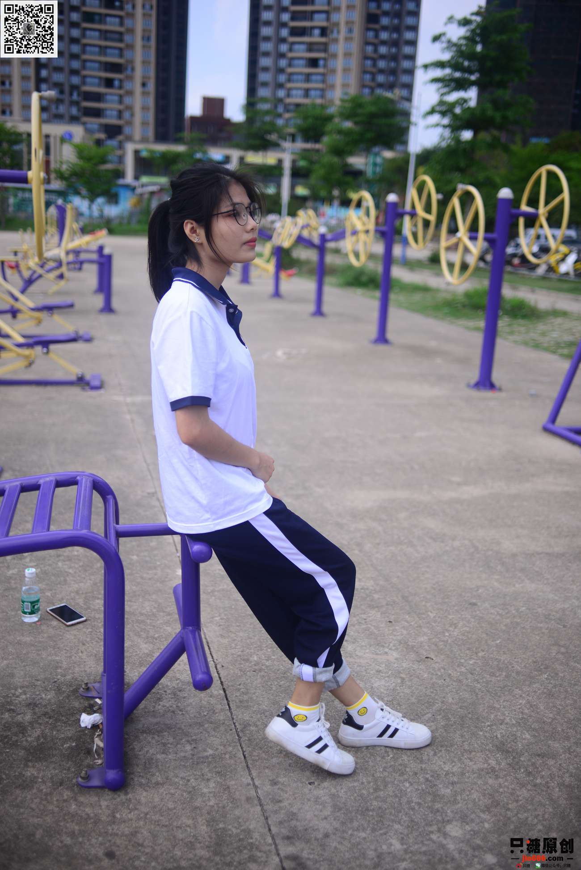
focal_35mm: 35
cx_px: 290
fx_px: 846
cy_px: 435
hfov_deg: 37.9
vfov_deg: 54.4
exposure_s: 1/2000
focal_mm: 35
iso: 100
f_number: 2.2
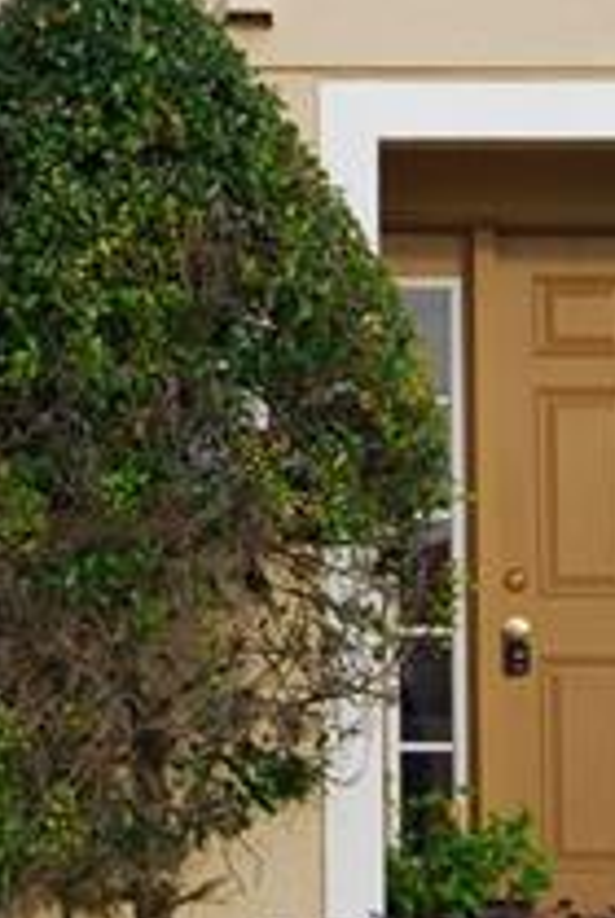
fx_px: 3652
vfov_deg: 14.2
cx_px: -141
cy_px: 97
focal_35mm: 143
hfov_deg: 9.5
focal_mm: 26
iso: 100
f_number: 6.3
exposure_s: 1/200
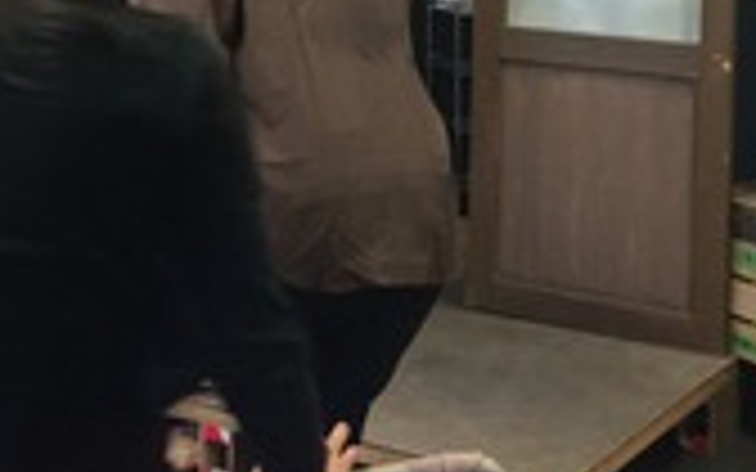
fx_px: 1504
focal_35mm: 73
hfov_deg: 27.8
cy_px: -81
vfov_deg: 17.1
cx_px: 572
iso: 80
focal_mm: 4.15
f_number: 2.2
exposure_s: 1/30
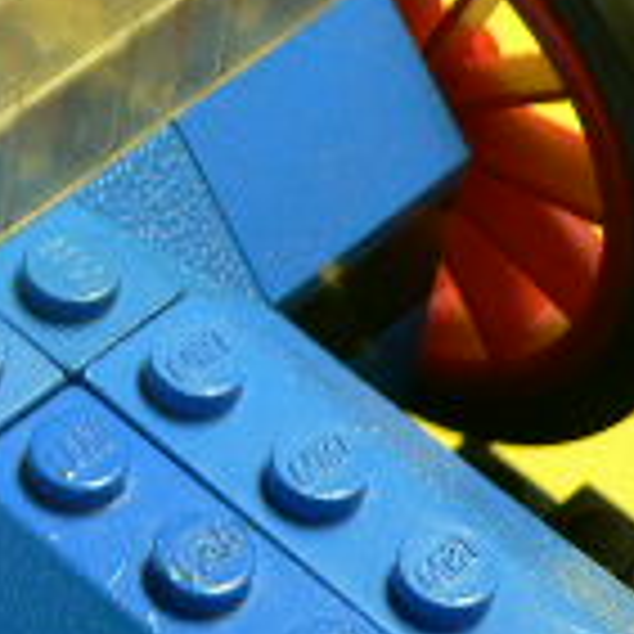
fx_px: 4082
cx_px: -472
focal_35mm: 197
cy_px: -108
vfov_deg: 8.8
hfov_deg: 8.6
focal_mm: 8.1
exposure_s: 1/40
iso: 100
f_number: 2.8
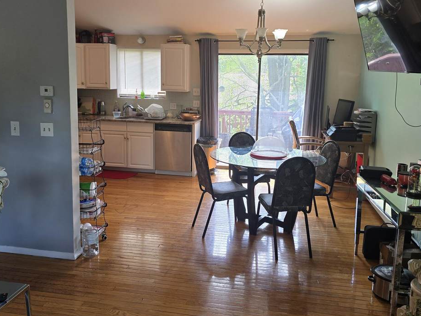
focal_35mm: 32
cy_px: 131
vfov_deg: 44.0
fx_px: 389
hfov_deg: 56.8
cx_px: 200
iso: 80
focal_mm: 6.3
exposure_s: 1/120
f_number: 1.7
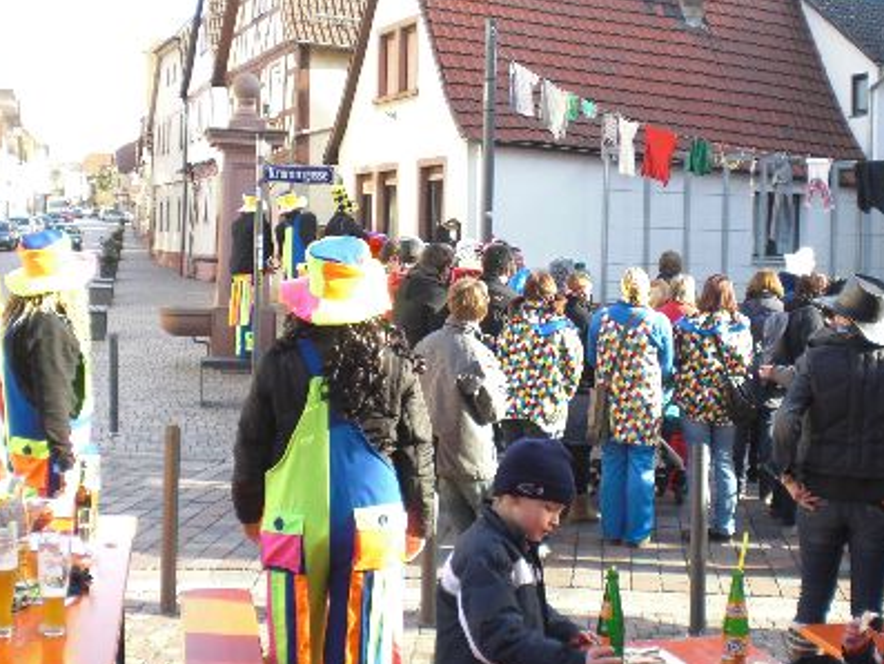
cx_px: 495
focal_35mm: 51
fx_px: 1303
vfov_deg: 28.5
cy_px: 285
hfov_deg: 37.4
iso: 64
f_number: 3.1
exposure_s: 1/100
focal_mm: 6.3
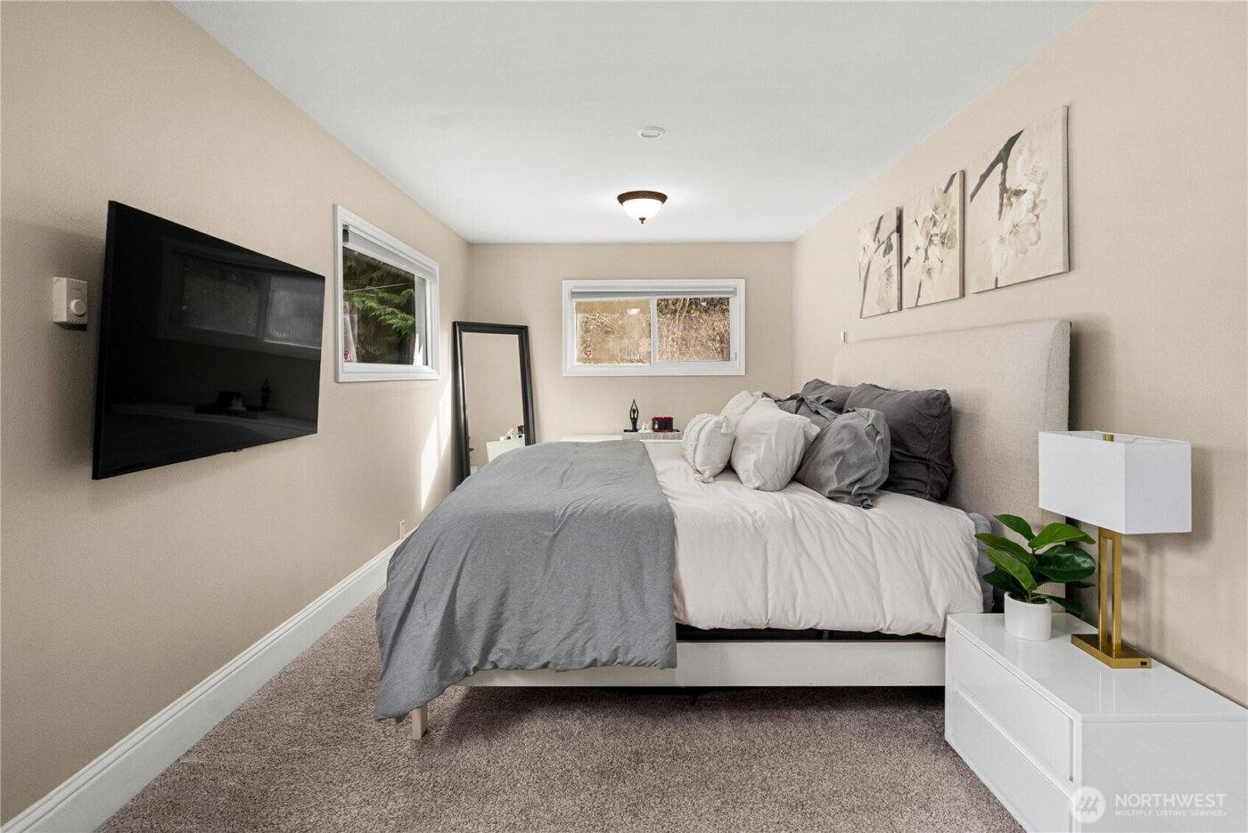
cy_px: 416
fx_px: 555
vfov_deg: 73.8
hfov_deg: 96.7
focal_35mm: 16
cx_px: 624
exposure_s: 1/30
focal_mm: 16
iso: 1250
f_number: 7.1
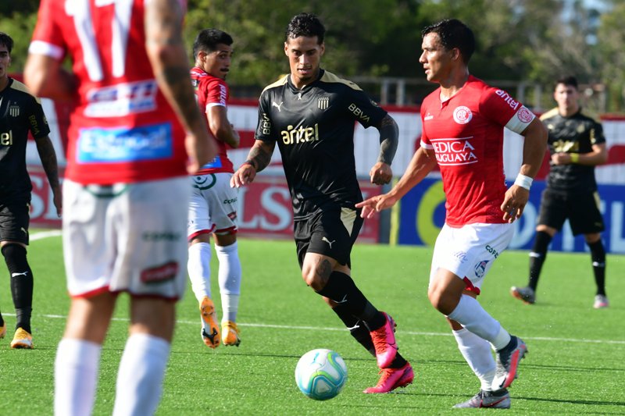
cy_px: 208
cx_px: 312
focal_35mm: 450
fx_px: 7810
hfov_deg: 4.6
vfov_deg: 3.1
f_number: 8
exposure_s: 1/640
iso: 320
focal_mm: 300
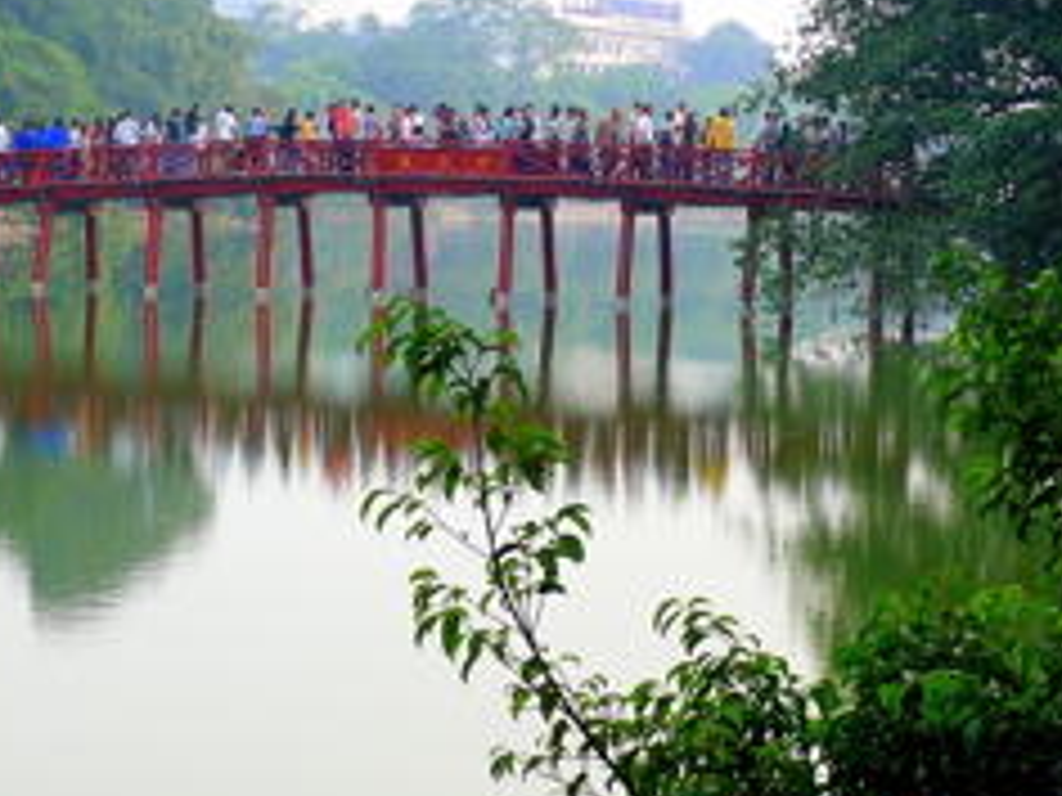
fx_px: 4050
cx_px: 194
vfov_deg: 11.2
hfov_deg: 14.8
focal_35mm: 132
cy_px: 315
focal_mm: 14.9
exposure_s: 1/80
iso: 100
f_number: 4.5
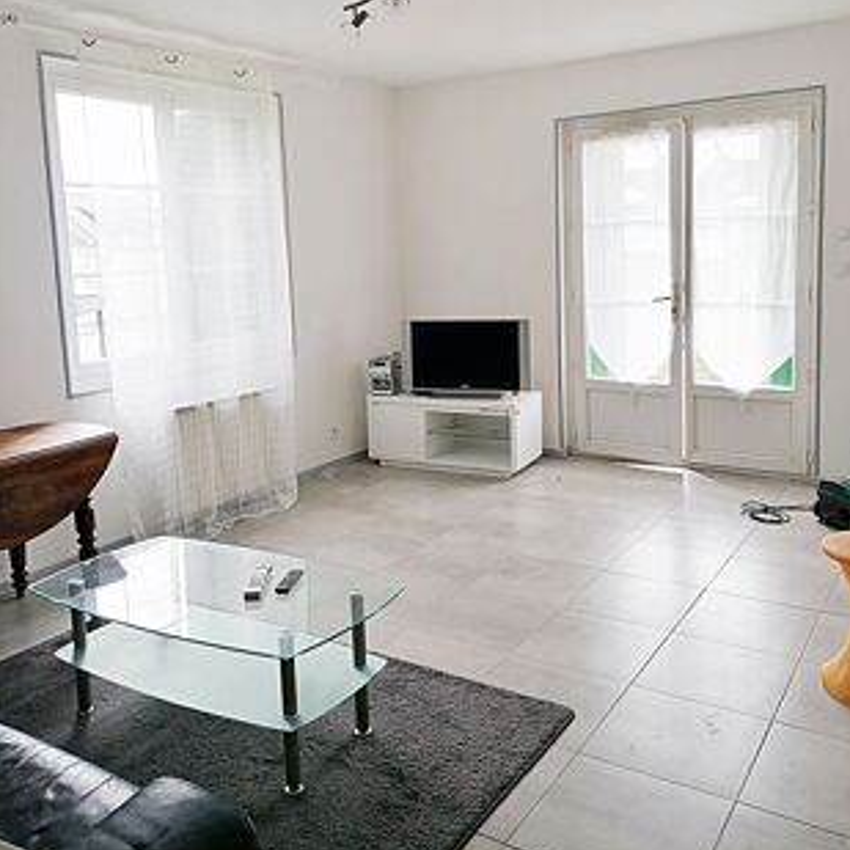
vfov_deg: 49.5
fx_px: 917
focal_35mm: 33
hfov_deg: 49.7
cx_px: 432
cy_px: 351
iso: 64
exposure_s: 1/100
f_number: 1.8
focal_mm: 4.75
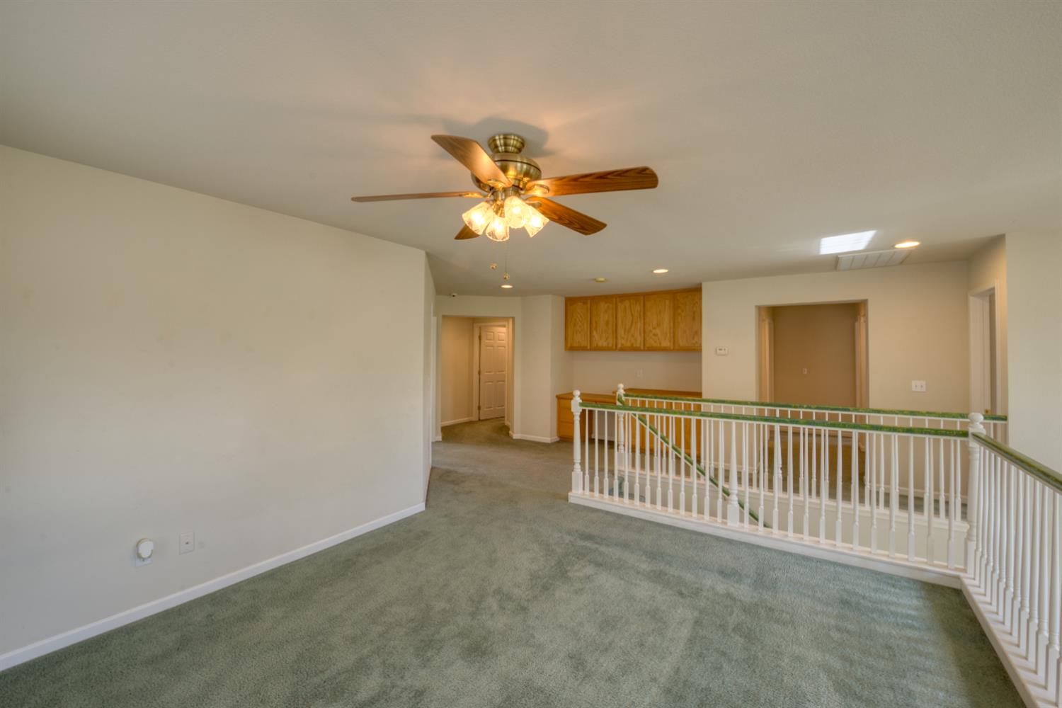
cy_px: 354
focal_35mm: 14
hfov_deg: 104.3
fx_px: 413
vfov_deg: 81.2
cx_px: 531
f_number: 10
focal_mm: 14
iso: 400
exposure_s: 1/15
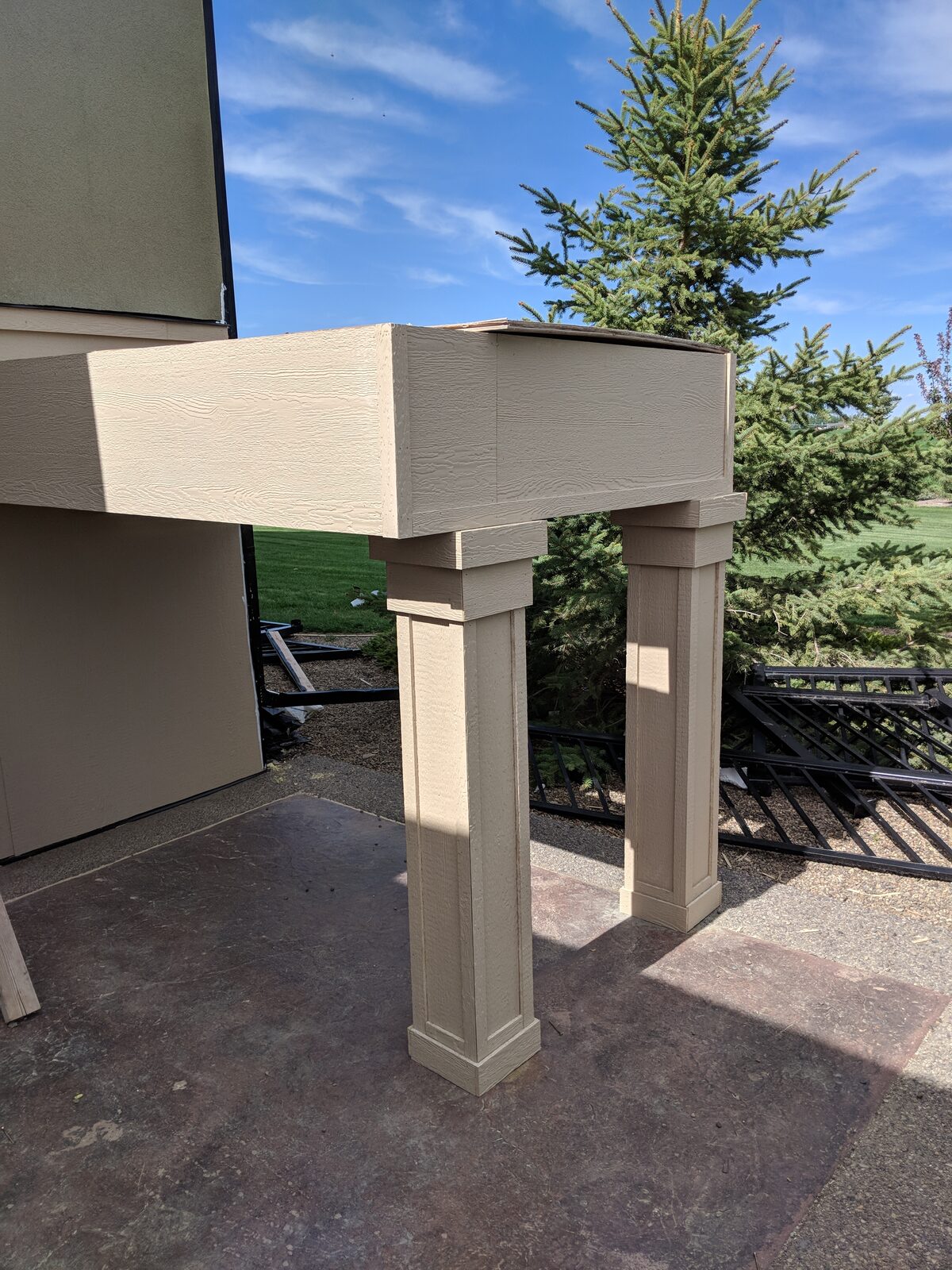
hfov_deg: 51.4
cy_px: 635
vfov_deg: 65.3
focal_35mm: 27
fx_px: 990
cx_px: 476
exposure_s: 1/2924
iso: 50
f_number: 1.8
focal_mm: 4.44
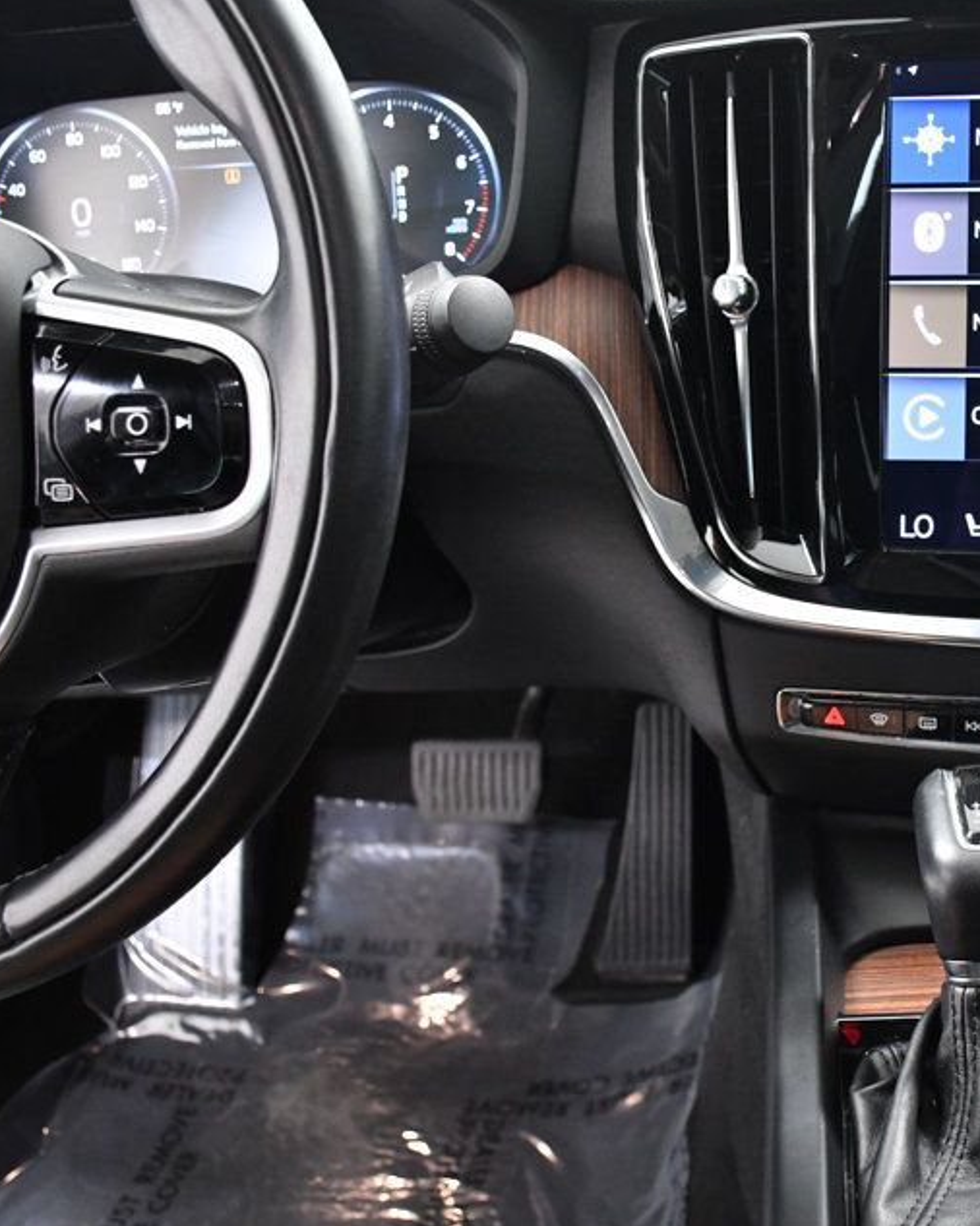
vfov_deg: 44.8
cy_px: 608
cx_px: 815
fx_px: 1487
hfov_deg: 35.1
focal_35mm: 41
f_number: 4.5
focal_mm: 18
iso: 2500
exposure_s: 1/80
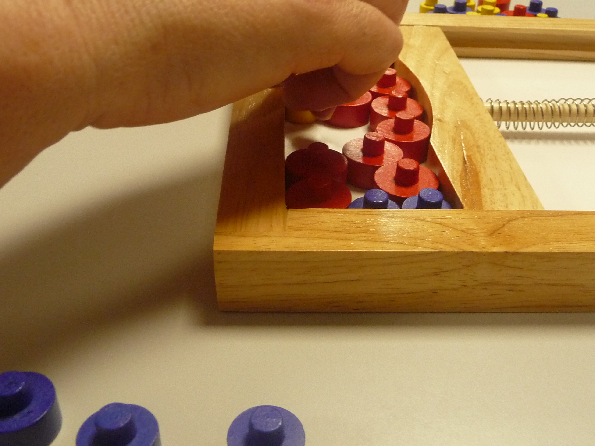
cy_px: 206
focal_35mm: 38
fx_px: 653
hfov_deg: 48.8
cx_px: 343
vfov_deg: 37.7
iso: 400
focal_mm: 4.7
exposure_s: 1/40
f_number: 3.3
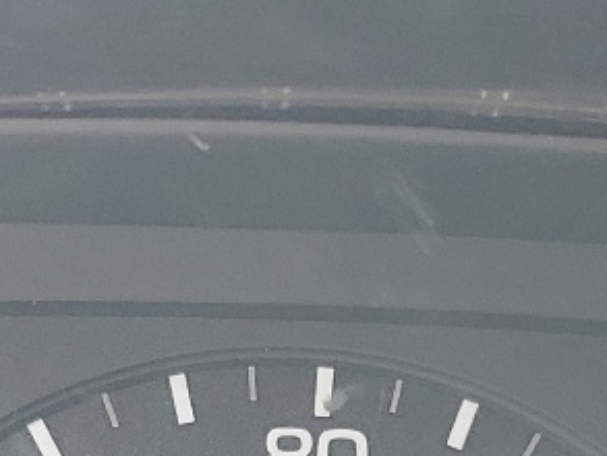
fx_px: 2491
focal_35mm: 142
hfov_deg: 13.9
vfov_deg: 10.2
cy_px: 655
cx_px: 213
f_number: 1.5
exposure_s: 1/141
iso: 50
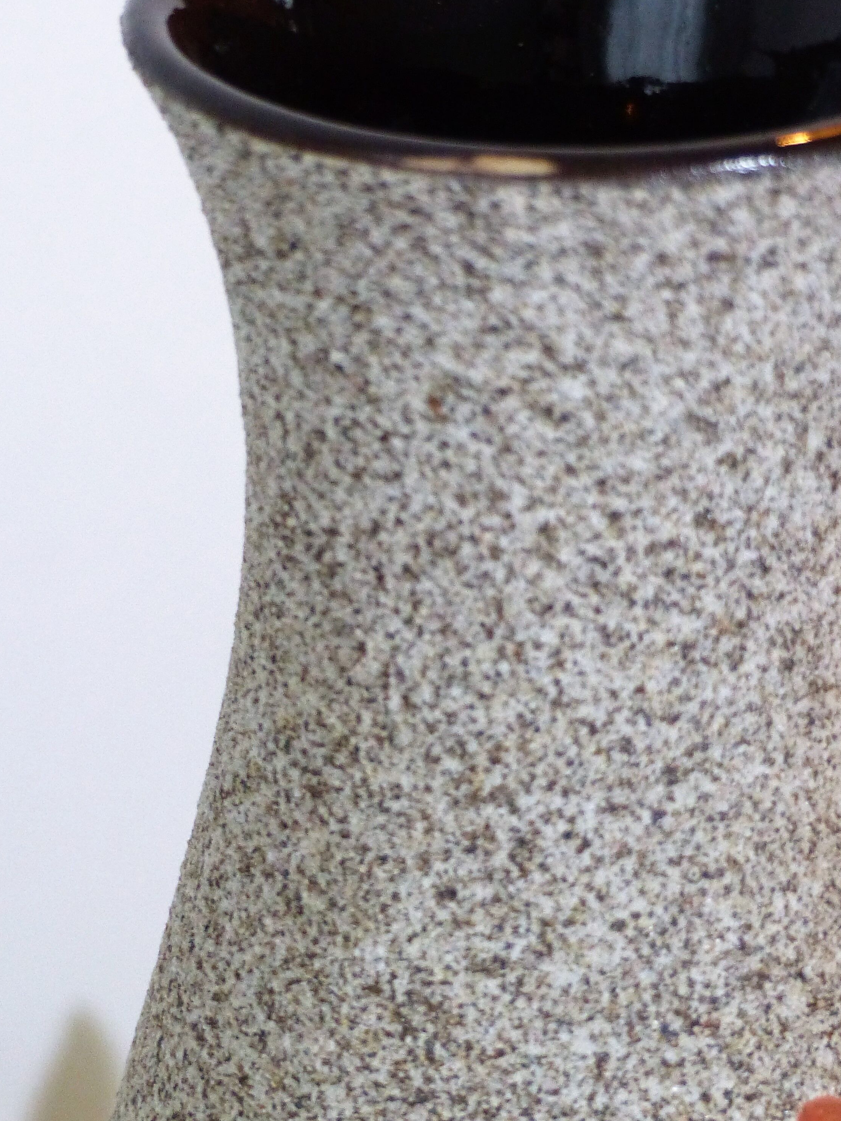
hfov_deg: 4.7
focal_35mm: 314
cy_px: 574
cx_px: 395
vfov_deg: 6.3
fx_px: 10169
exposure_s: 1/40
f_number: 2.8
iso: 400
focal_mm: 37.9
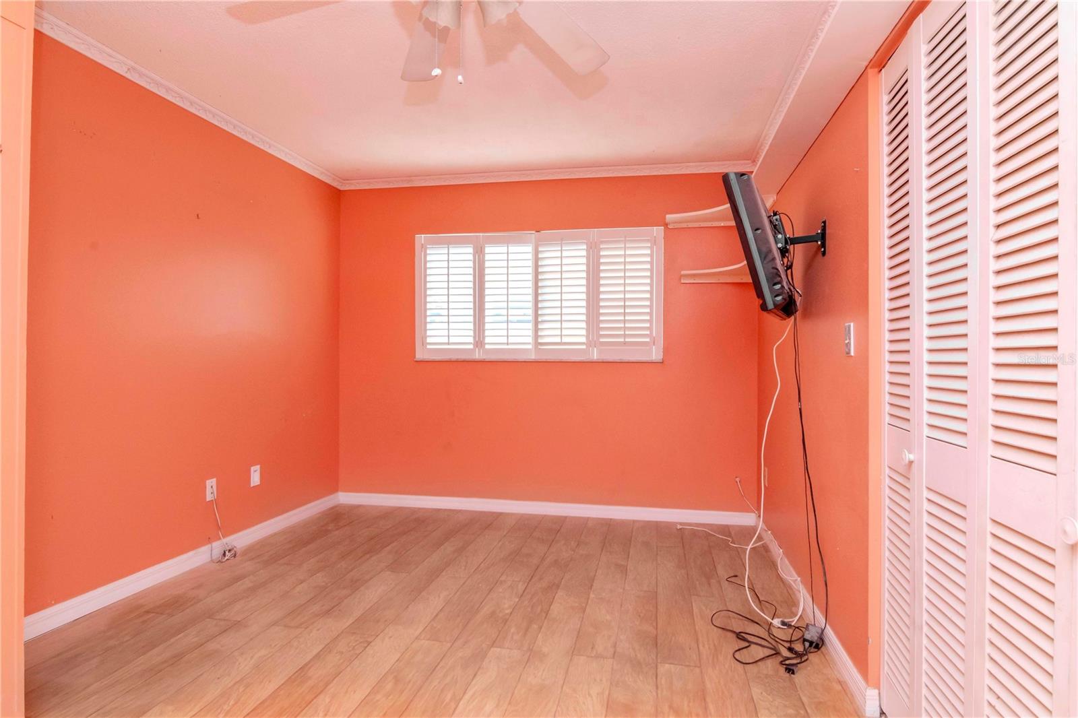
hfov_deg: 85.4
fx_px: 584
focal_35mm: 20
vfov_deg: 63.2
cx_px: 539
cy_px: 359
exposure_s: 1/125
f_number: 14
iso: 800
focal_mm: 13
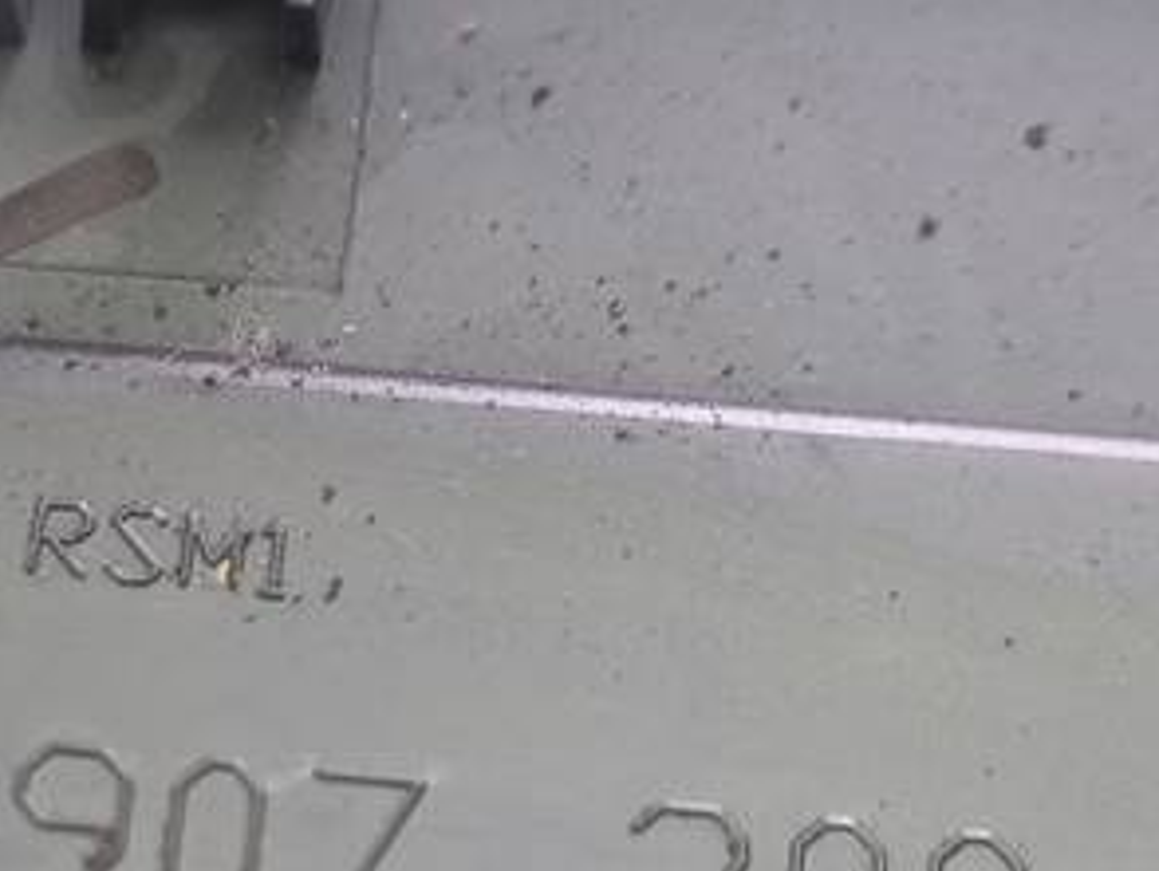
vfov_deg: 16.6
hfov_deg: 22.0
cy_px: 875
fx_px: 2915
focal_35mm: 87
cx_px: 154
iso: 200
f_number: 1.8
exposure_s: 1/50
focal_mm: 4.6
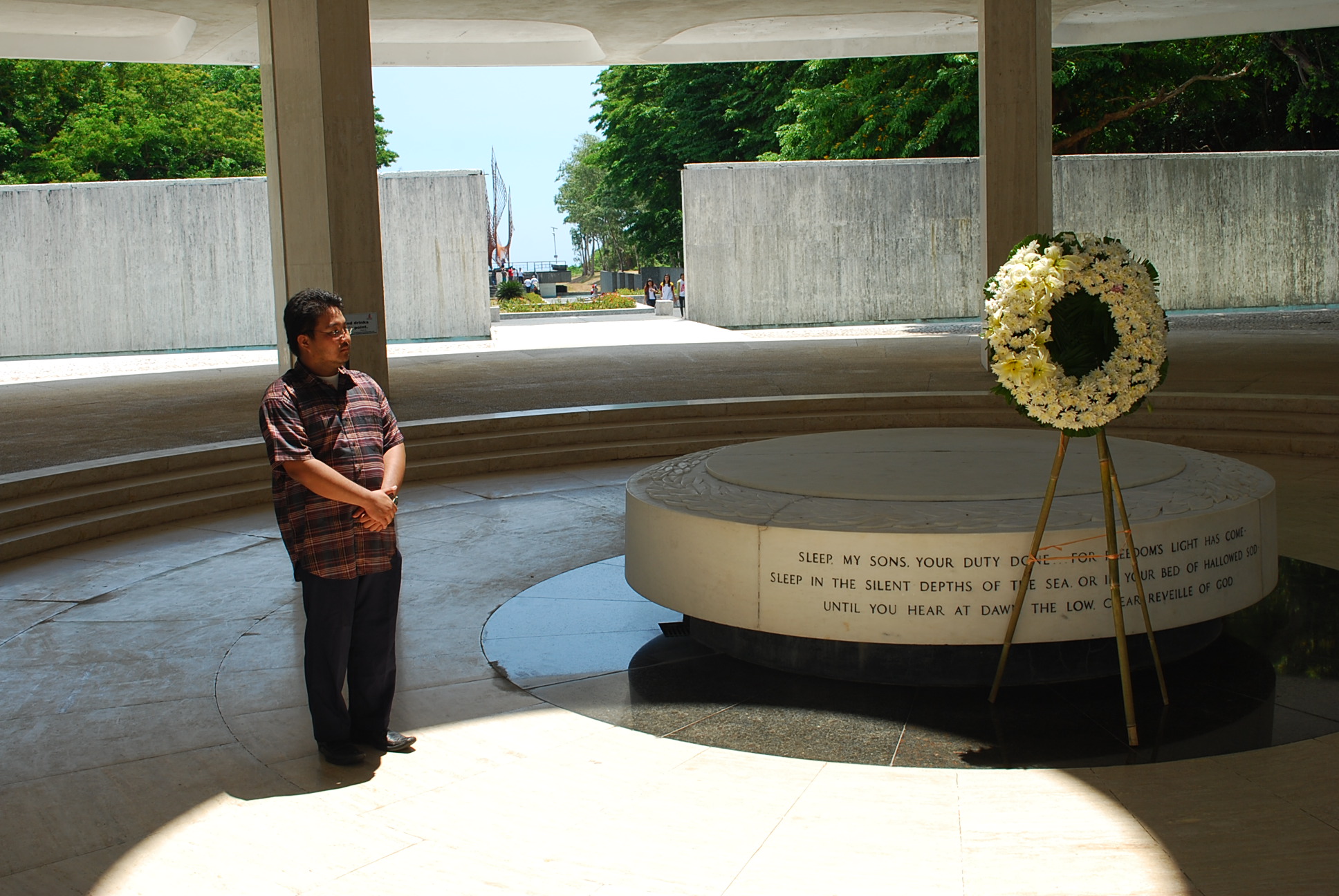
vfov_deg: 34.3
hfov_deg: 49.5
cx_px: 670
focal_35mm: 39
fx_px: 1452
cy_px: 448
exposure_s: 1/60
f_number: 10
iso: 100
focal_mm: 26
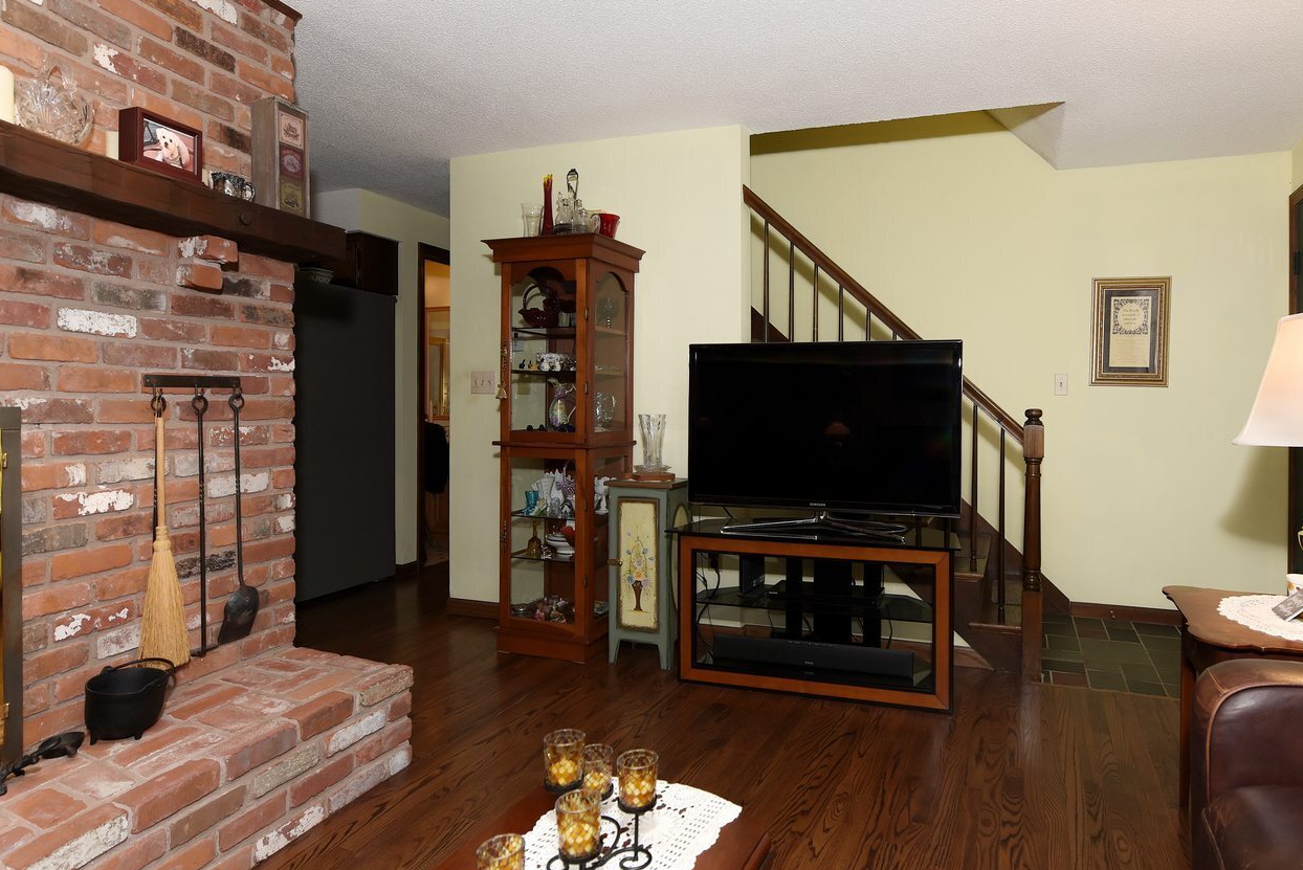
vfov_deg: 67.1
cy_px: 497
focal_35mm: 18
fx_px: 652
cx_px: 798
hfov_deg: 88.5
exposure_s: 1/200
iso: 200
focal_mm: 14
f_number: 5
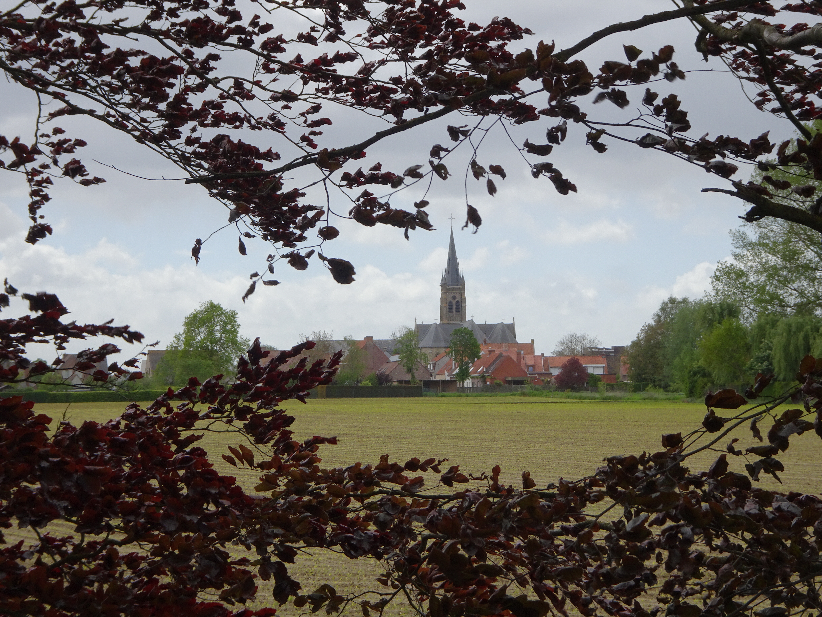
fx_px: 2731
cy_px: 308
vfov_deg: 12.9
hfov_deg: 17.1
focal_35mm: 115
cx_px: 411
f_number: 5.6
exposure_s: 1/400
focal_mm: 19.68
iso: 80
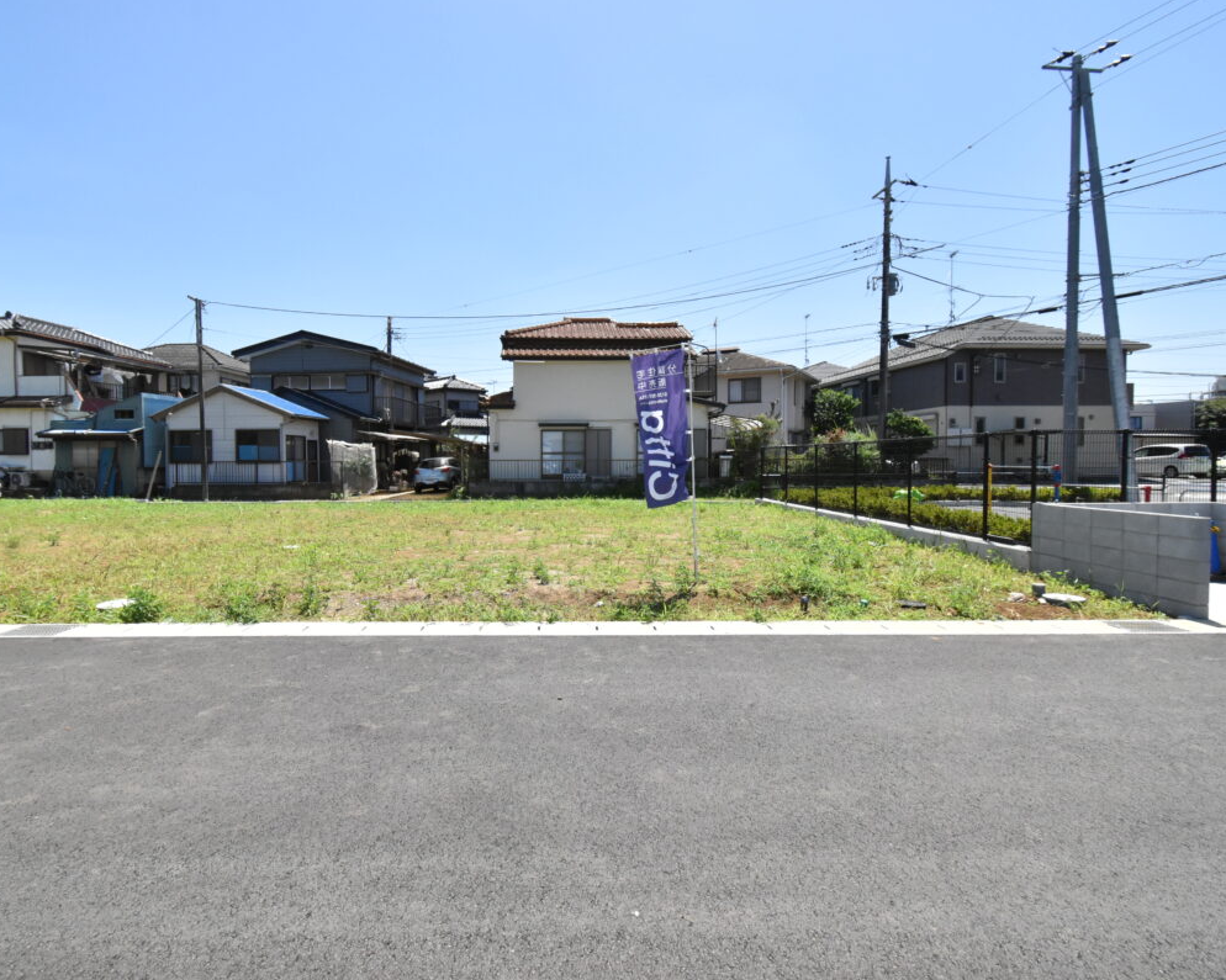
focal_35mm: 17
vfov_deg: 77.0
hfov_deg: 89.5
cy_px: 488
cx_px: 567
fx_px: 617
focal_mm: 10
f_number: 7.1
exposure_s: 1/4000
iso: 1600
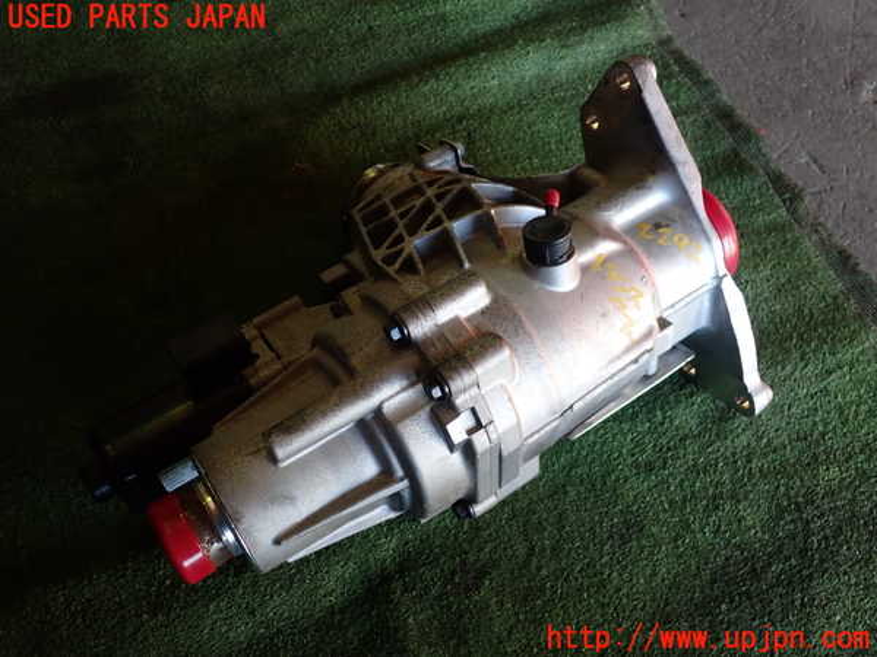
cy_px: 328
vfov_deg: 46.8
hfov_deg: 60.0
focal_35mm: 30
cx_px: 438
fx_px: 760
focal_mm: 5.4
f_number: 2.3
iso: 160
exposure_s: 1/60
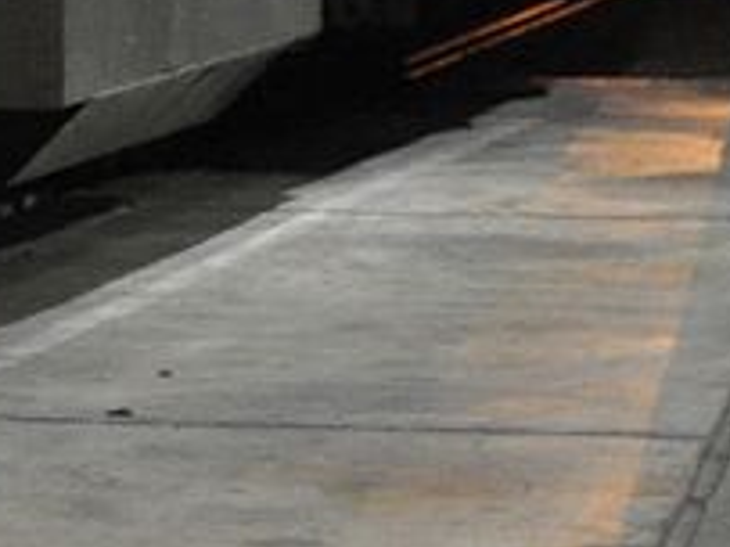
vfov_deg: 4.3
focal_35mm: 342
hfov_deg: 5.5
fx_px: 7208
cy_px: -781
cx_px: -1246
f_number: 4.2
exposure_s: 1/40
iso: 1600
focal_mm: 34
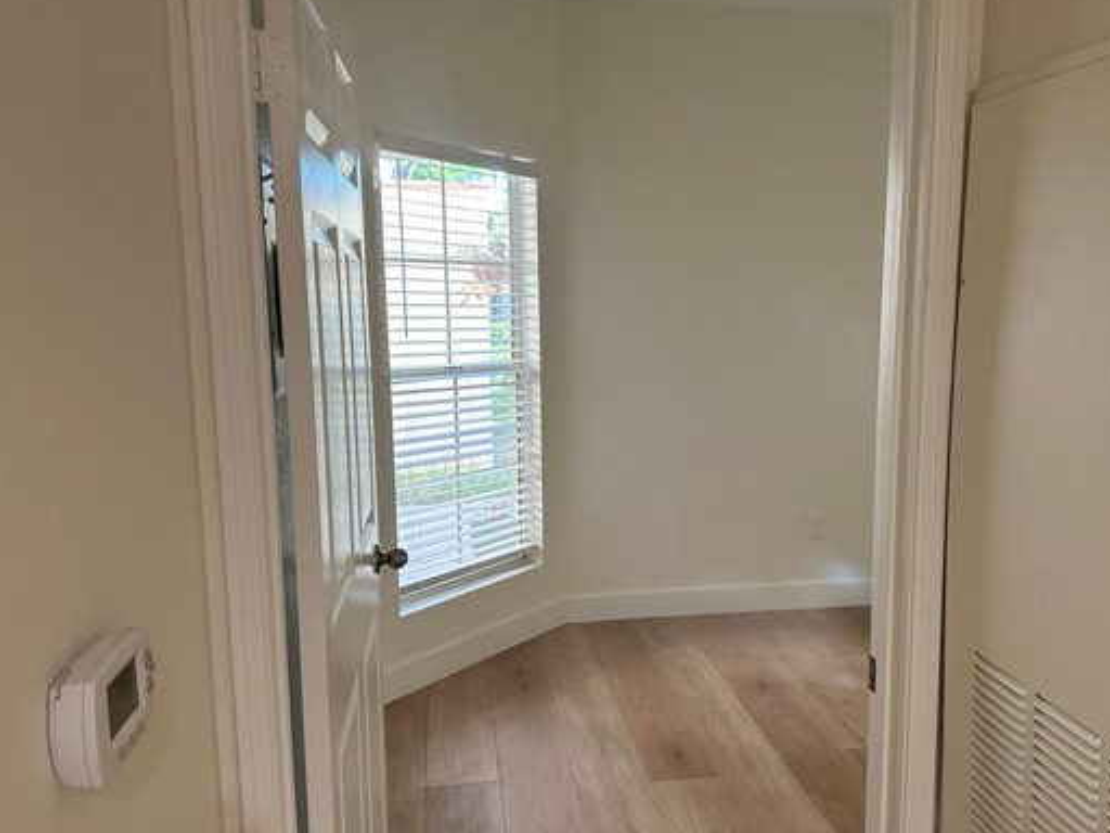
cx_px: 618
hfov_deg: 59.8
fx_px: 962
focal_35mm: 30
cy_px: 436
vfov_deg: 46.8
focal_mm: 6.86
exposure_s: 1/60
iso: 160
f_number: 1.78
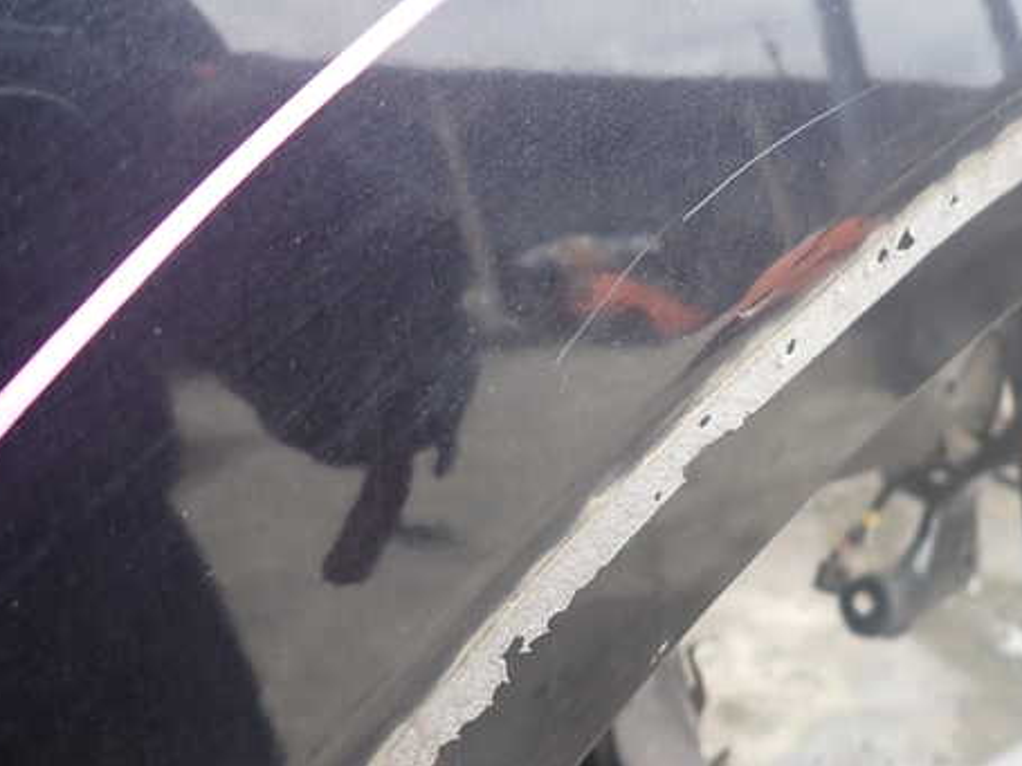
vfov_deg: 42.9
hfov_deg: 55.4
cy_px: 359
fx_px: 974
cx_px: 530
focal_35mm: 33
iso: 100
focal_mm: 4.5
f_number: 2
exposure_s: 1/200
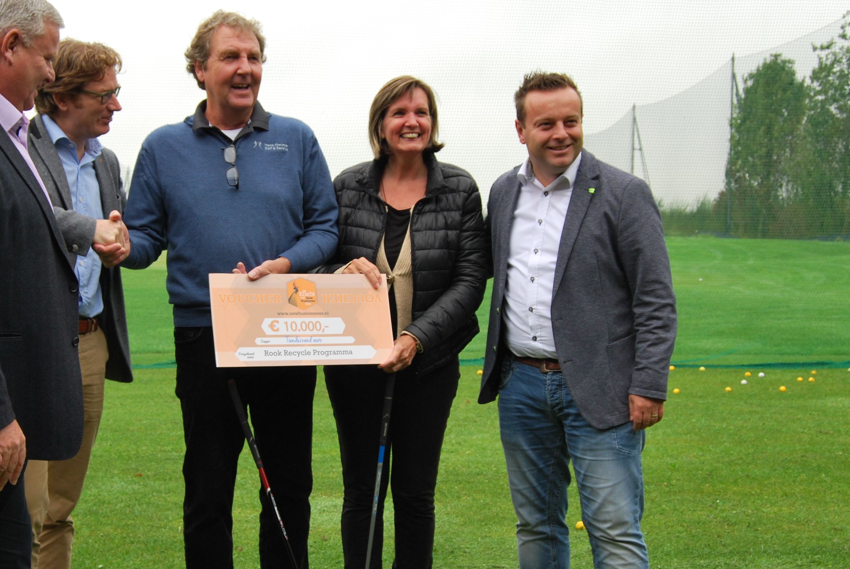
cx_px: 341
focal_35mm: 54
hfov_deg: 36.8
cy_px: 320
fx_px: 1271
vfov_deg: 25.2
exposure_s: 1/125
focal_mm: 23
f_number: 5.6
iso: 180
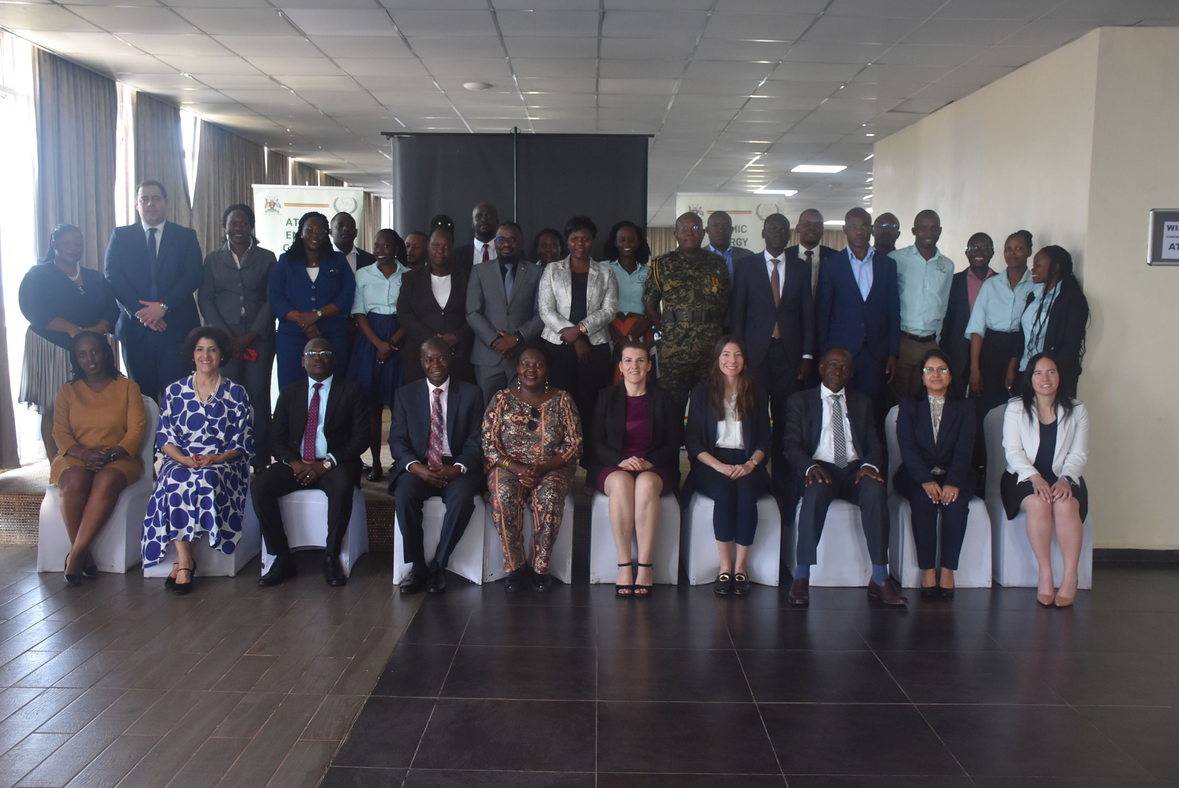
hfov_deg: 57.2
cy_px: 394
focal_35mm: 33
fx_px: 1082
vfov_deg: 40.0
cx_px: 590
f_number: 4
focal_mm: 22
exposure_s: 1/60
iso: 800
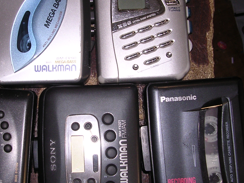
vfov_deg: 24.0
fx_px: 430
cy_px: 99
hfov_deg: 31.5
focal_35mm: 61
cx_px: 87
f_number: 2.8
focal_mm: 5.8
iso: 100
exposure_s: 1/60.1
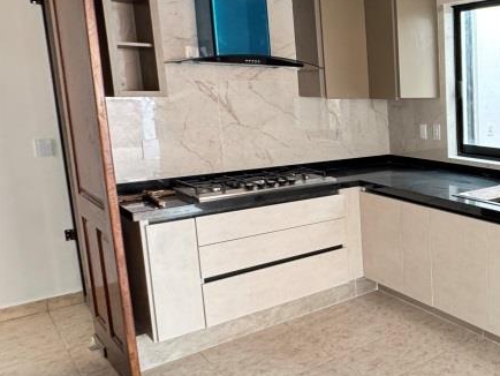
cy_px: 158
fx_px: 477
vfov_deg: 42.9
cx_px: 588
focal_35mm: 33
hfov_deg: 40.5
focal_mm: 2.22
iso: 320
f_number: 2.2
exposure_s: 1/67
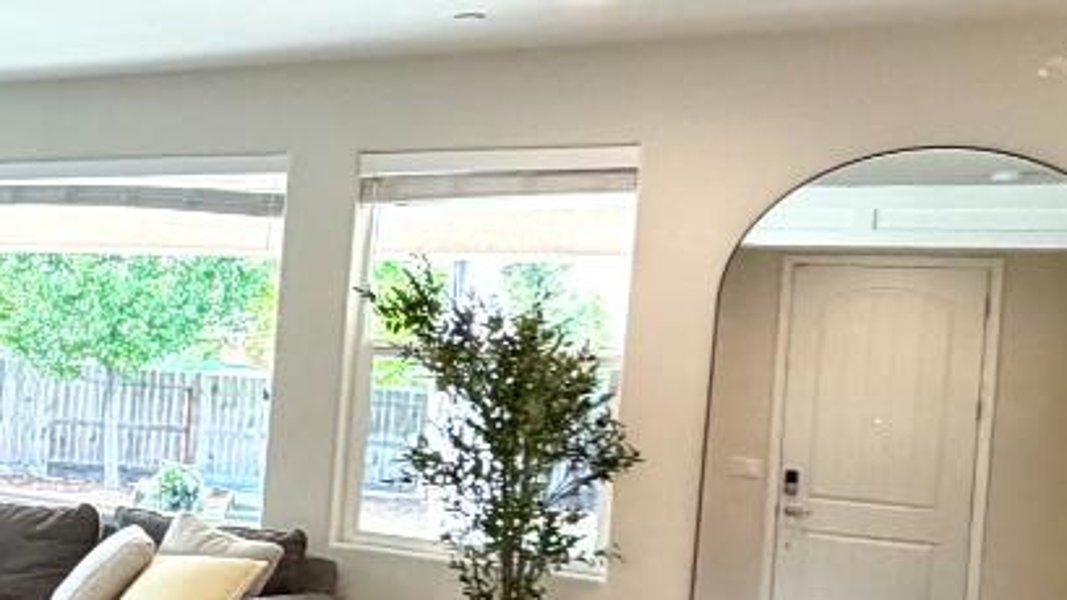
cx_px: -428
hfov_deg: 28.2
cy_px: 361
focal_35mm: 56
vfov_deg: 21.4
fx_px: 1584
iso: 250
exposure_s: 1/120
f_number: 2.2
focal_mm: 2.22
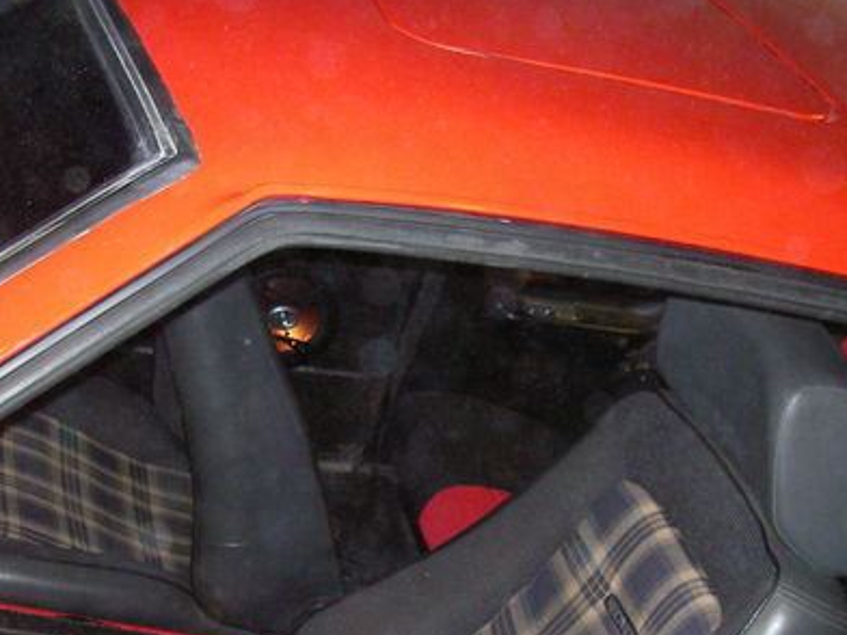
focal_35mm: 62
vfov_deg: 23.3
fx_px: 1517
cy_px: 510
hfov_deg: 31.0
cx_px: 311
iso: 174
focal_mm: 6.3
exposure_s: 1/30
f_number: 3.3
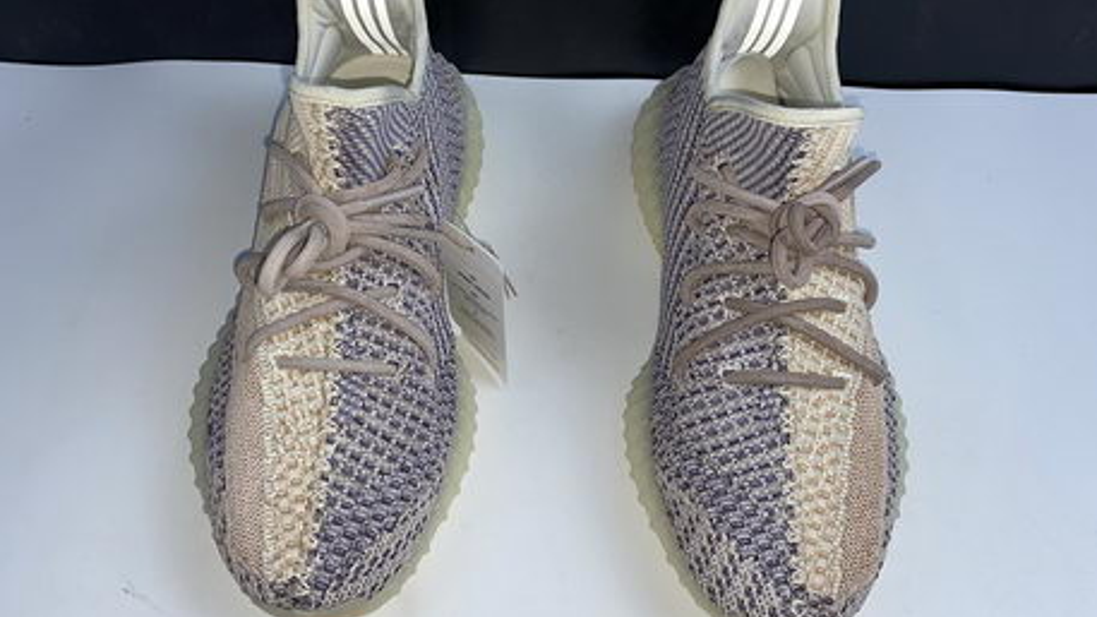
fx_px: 902
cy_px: 330
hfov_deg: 62.6
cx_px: 542
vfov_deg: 37.8
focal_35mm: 31
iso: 32
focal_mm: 4.25
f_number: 1.8
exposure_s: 1/202
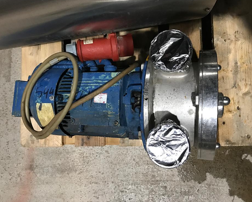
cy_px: 100
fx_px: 224
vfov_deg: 48.5
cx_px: 129
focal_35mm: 30
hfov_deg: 58.7
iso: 100
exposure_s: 1/14
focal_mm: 3.99
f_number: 1.8
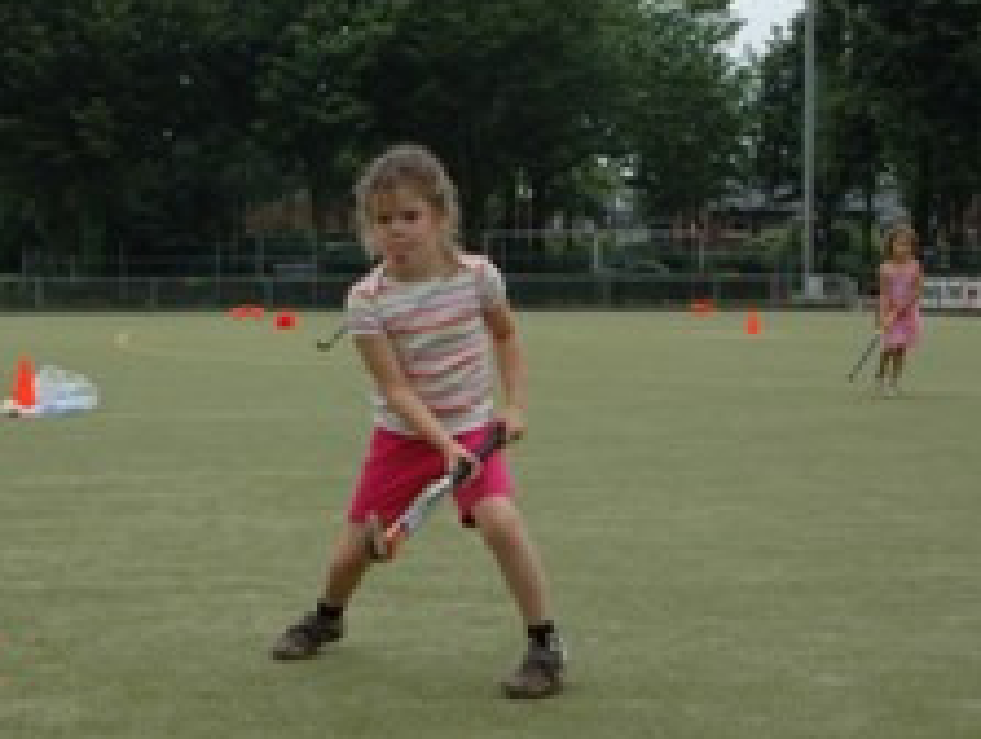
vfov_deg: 19.9
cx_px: 304
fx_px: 2101
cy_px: 440
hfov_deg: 26.1
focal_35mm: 74
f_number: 8
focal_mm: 28
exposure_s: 1/250
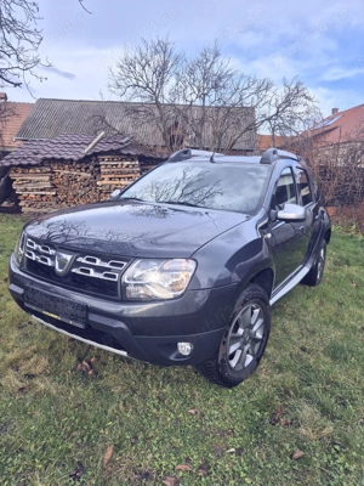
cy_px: 243
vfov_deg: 73.9
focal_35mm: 23
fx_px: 322
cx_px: 182
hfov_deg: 58.9
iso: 25
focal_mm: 5.4
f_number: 1.8
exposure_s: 1/578
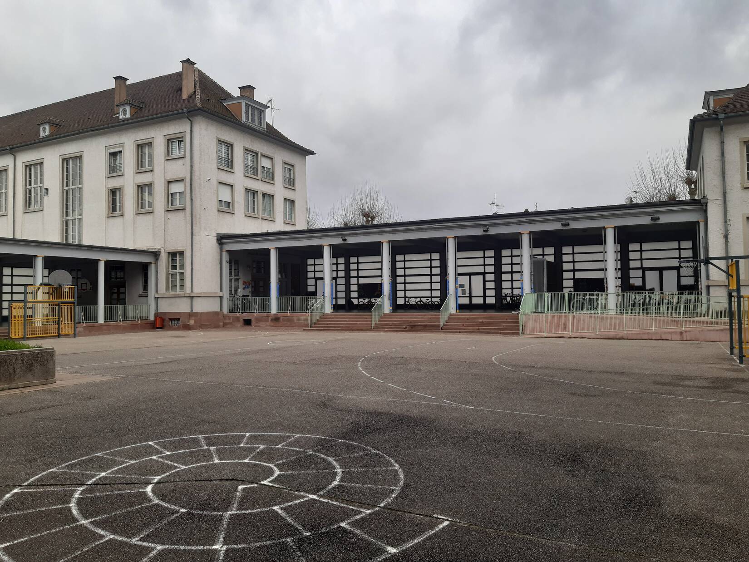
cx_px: 374
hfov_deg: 67.3
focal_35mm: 26
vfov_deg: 53.1
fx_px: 563
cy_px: 281
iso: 40
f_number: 1.7
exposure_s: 1/1616
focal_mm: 3.92
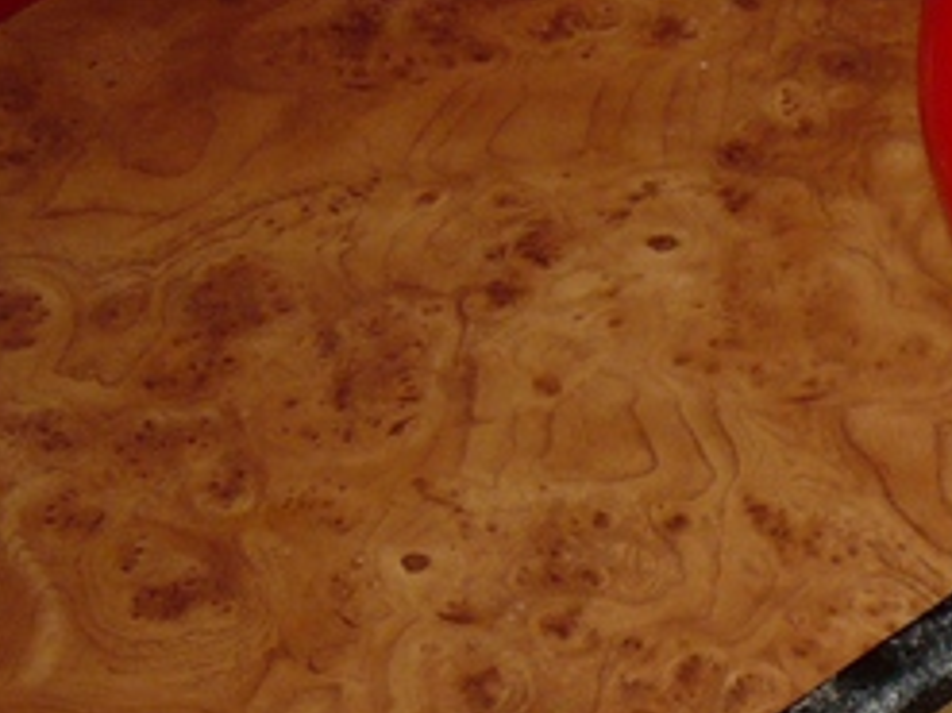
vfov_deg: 11.0
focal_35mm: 131
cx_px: 1725
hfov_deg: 13.5
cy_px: 971
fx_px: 3601
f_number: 2.8
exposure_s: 1/30
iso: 100
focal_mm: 5.5
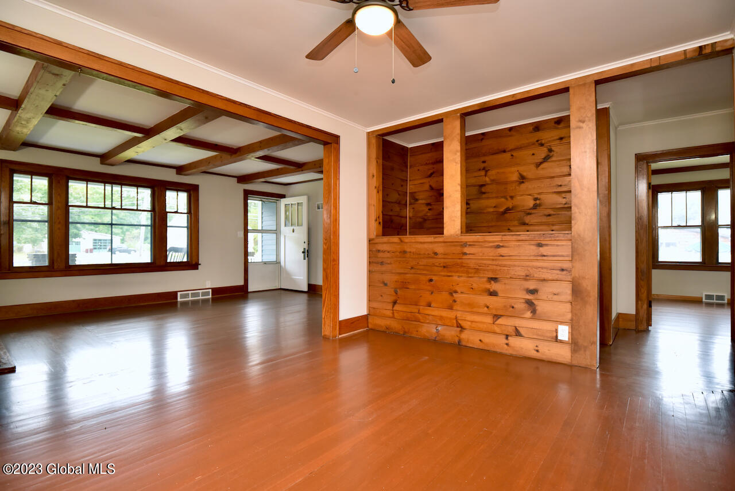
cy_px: 246
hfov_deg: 93.2
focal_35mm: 17
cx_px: 368
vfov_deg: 70.5
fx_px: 347
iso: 1400
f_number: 2.8
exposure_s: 1/60
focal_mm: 17
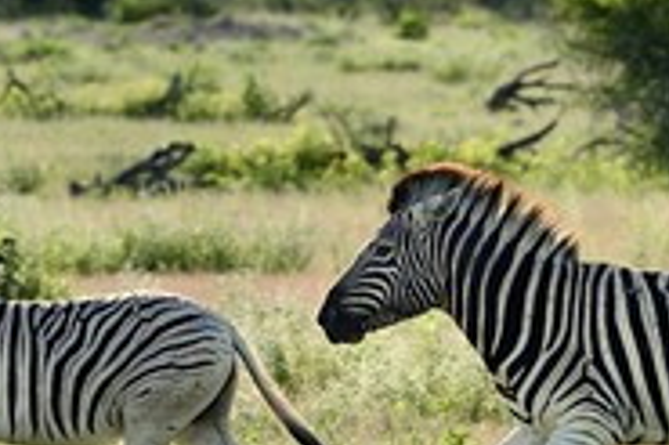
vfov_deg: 2.2
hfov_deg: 3.3
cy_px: 271
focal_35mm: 635
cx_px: 302
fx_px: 11790
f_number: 6.3
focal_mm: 280
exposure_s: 1/1600
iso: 400
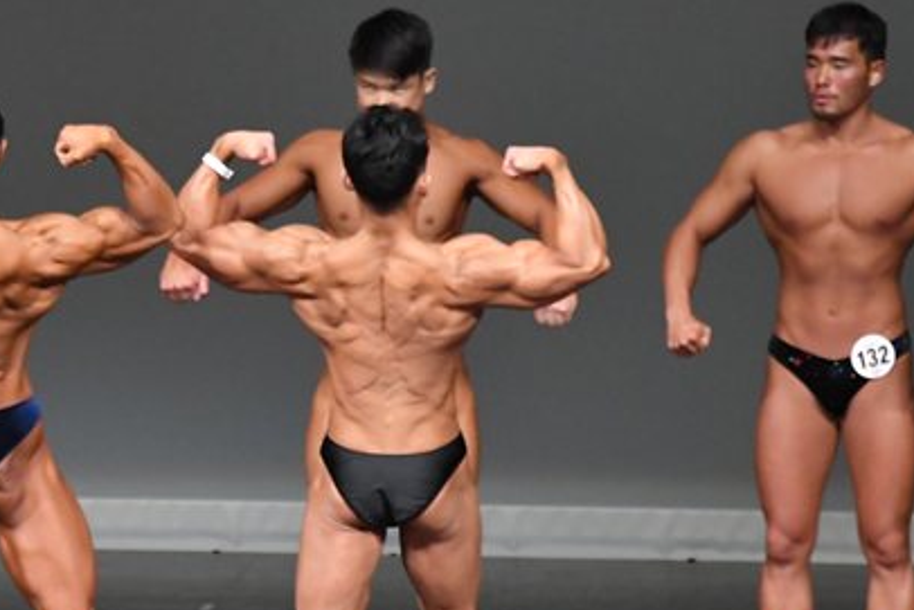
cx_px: 109
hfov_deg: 4.0
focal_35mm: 515
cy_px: 360
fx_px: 13079
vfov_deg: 2.7
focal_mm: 180
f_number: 5.6
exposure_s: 1/400
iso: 5000
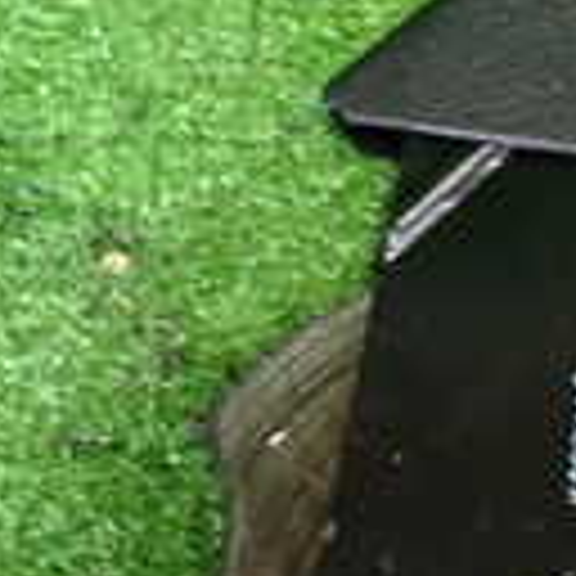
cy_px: 284
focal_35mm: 124
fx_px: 2334
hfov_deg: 13.6
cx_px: 742
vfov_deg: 14.1
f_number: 2.3
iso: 800
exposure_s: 1/25
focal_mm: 5.4
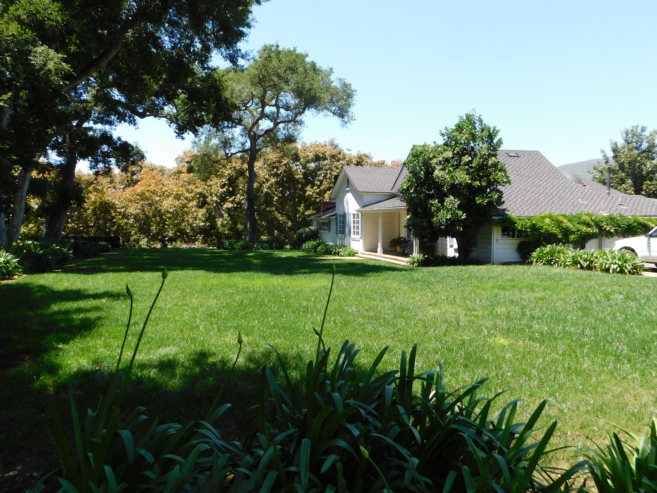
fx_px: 474
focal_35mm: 25
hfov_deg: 69.4
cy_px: 246
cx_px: 328
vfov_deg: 54.9
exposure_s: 1/640
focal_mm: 4.5
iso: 125
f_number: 3.1
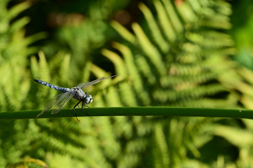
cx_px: 126
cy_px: 84
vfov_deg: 13.0
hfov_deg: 19.5
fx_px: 737
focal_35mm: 105
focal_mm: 105
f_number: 11
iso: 250
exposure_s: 1/160
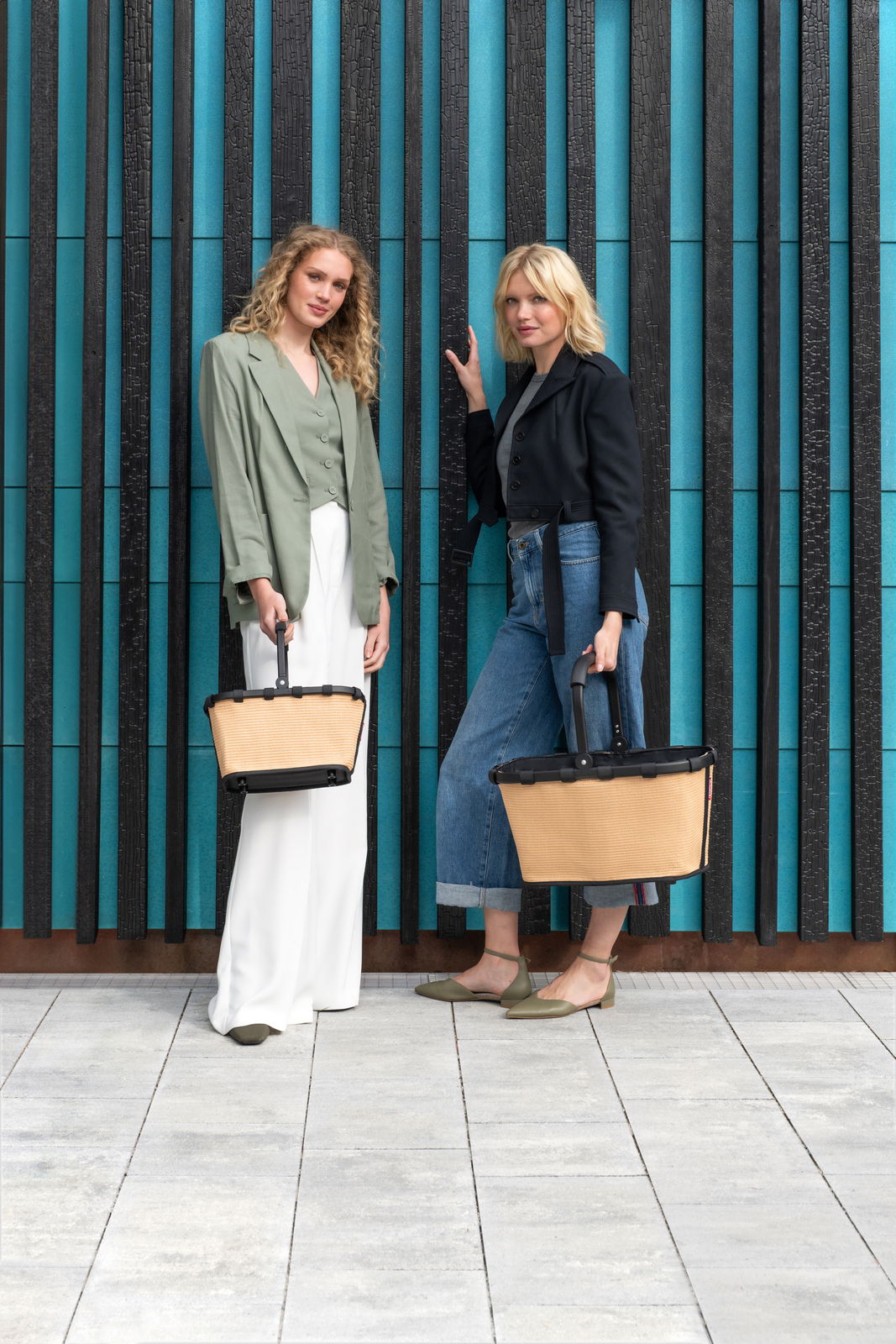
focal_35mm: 58
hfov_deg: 23.4
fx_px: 2165
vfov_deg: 34.5
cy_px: 672
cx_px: 448
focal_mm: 58
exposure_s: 1/500
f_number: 7.1
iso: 250
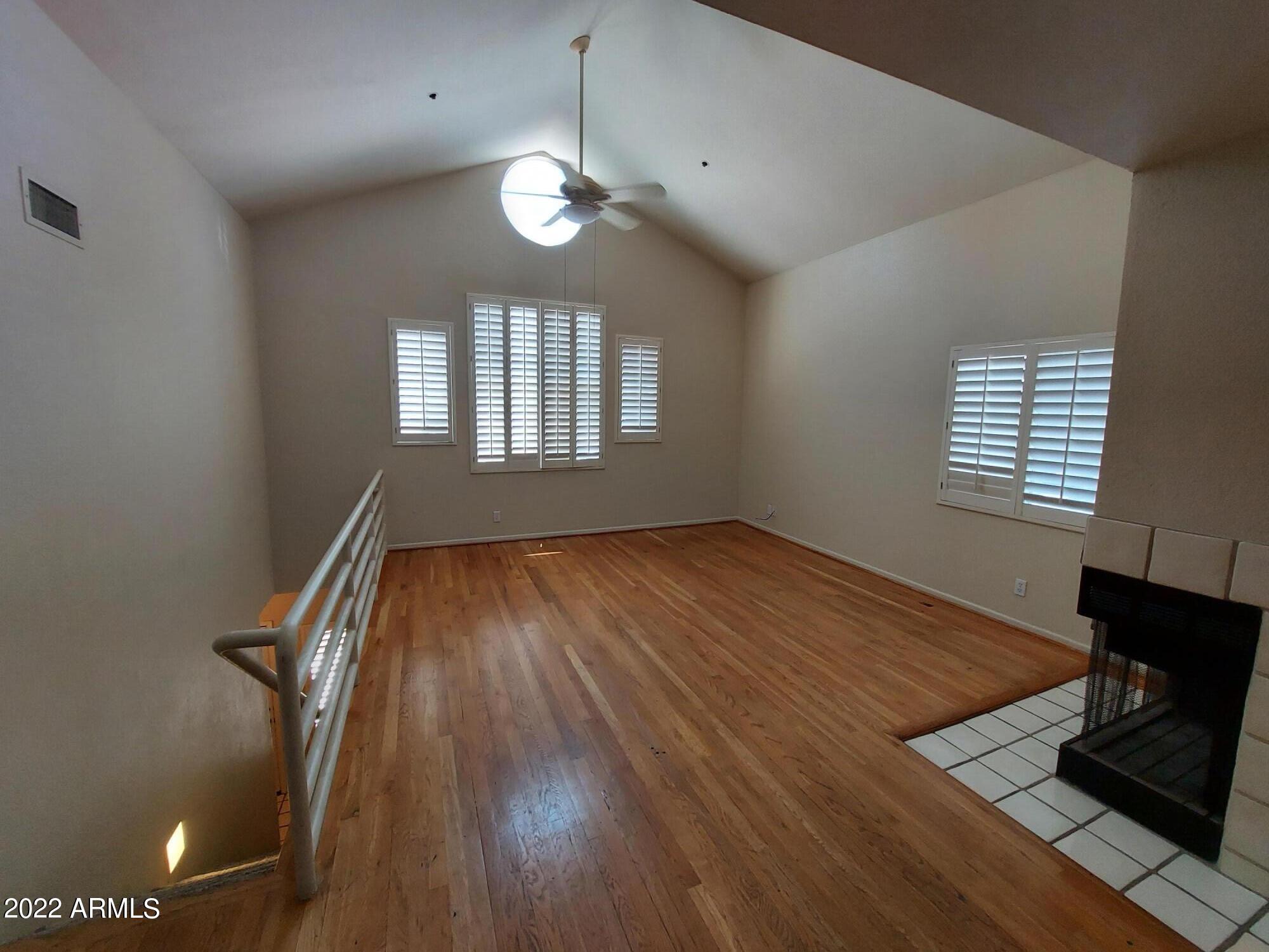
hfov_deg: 106.2
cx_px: 634
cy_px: 476
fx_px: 477
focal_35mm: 13
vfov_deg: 89.9
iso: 64
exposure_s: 1/50
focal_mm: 1.74
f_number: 2.2
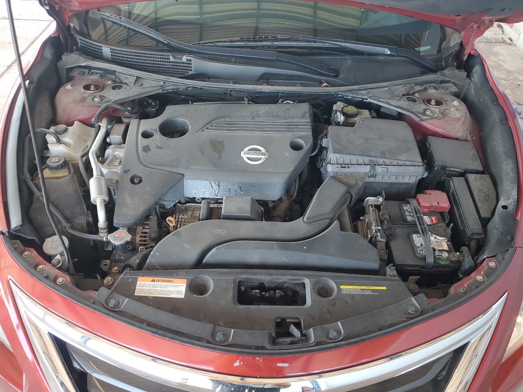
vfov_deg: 53.1
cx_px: 262
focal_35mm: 26
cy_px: 196
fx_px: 393
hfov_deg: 67.3
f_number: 1.5
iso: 72
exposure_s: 1/60.2
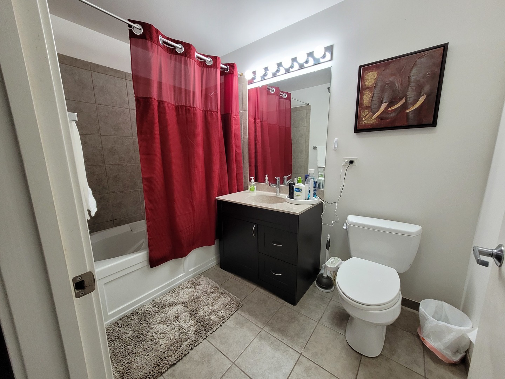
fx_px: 190
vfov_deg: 89.9
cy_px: 190
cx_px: 252
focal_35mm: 13
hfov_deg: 106.2
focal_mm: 1.74
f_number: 2.2
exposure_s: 1/60
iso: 250
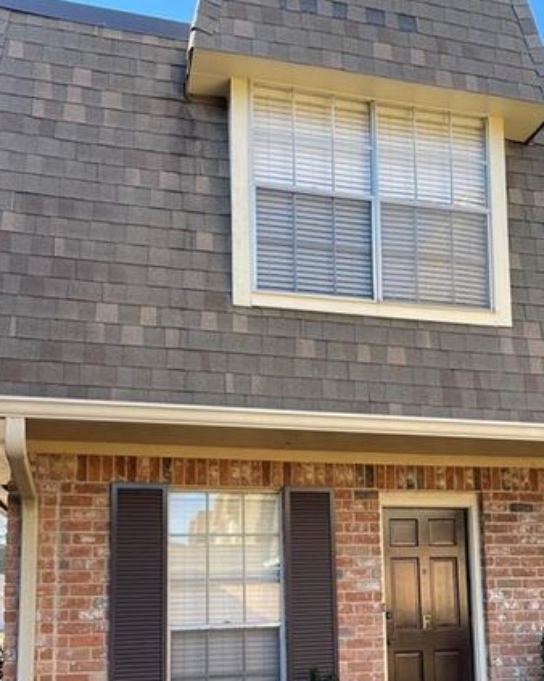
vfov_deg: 44.4
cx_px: 341
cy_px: 506
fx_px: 806
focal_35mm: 40
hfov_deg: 37.1
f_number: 1.6
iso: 32
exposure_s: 1/202
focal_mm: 4.2
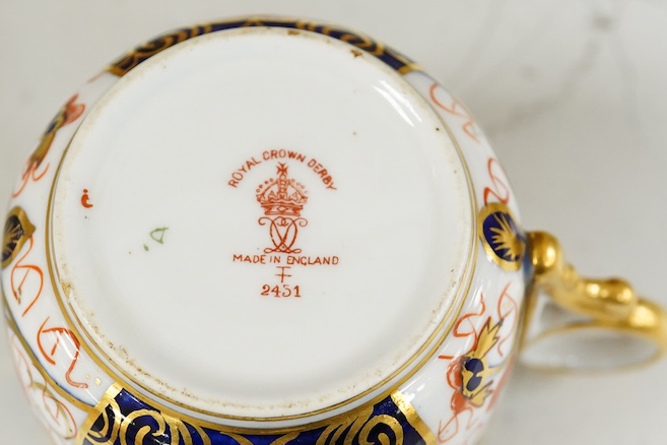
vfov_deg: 17.7
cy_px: 268
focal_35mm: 77
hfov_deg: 26.3
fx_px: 1427
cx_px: 308
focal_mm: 30
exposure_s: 1/160
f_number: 8
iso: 2500
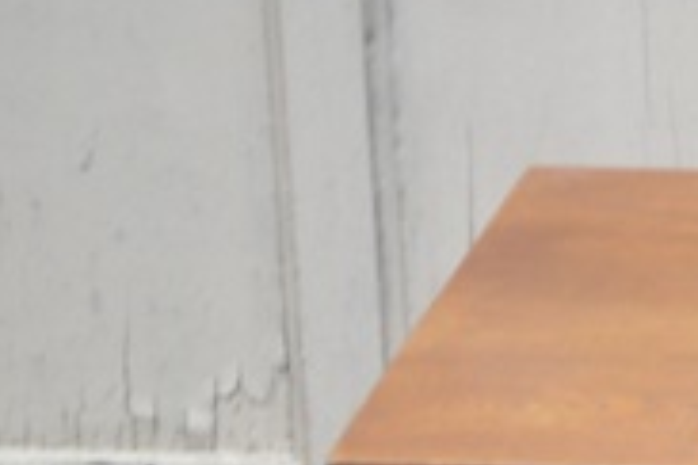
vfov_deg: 4.2
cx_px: 1892
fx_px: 6359
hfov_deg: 5.9
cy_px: 852
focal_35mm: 328
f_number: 5.3
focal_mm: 40
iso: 400
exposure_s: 1/30
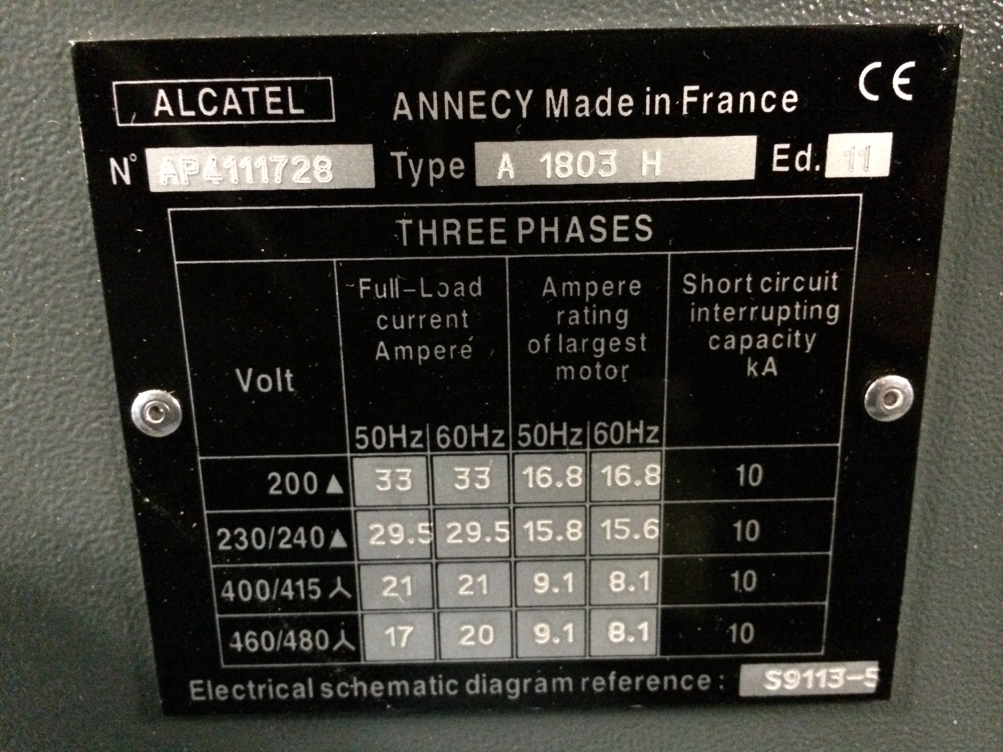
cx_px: 502
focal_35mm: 30
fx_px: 869
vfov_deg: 46.8
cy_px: 376
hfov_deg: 60.0
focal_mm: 4.12
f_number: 2.2
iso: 1600
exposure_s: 1/15
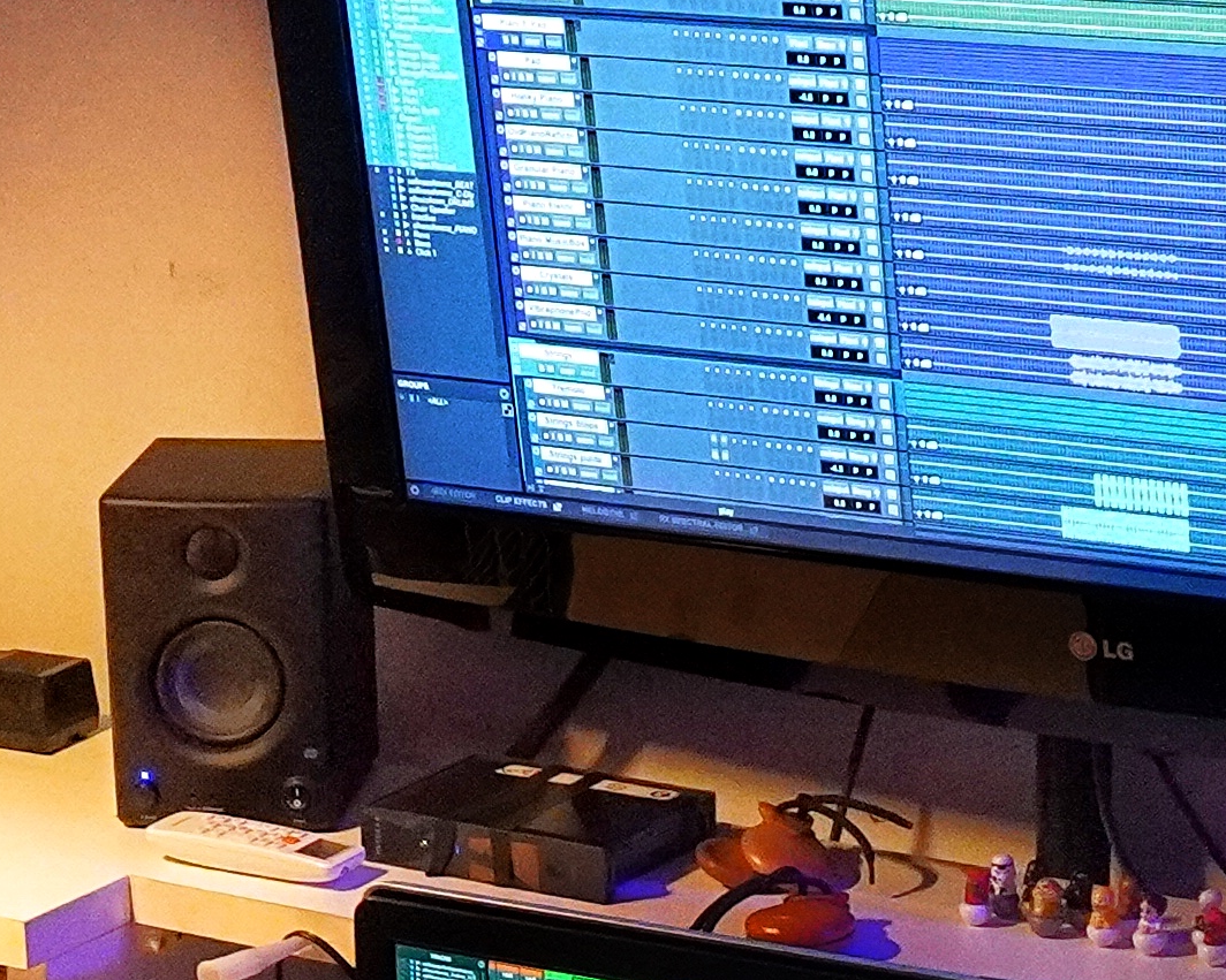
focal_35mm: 127
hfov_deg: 15.2
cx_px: 607
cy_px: 1270
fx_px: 4608
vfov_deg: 11.8
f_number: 5.6
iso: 5000
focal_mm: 16
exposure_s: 1/100
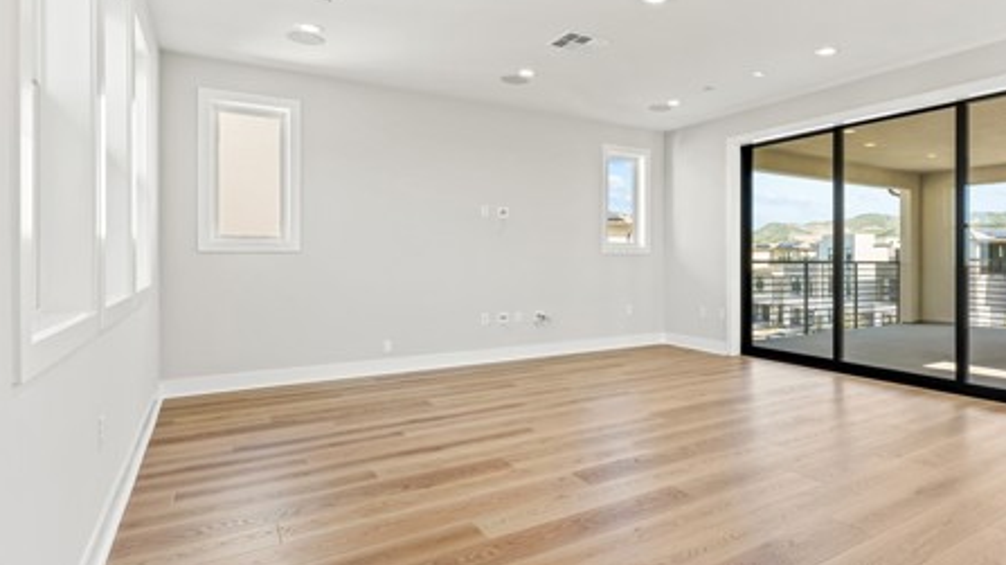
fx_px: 560
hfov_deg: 82.1
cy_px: 269
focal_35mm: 21
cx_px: 635
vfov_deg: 53.5
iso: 250
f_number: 6.3
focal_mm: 14
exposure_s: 1/30
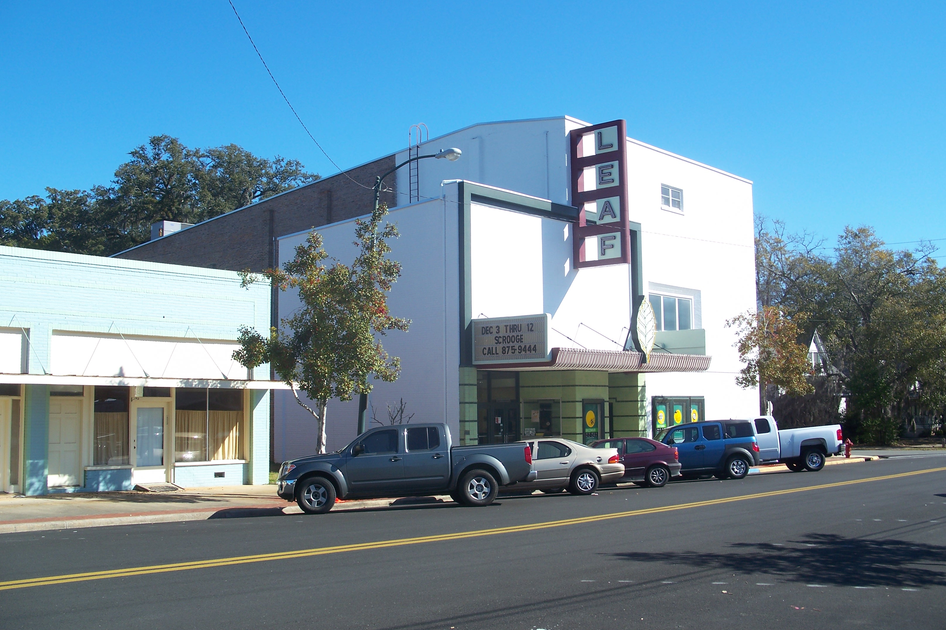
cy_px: 303
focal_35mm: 39
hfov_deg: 49.6
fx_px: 1025
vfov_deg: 34.2
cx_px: 479
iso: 64
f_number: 4
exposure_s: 1/400
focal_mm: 7.8
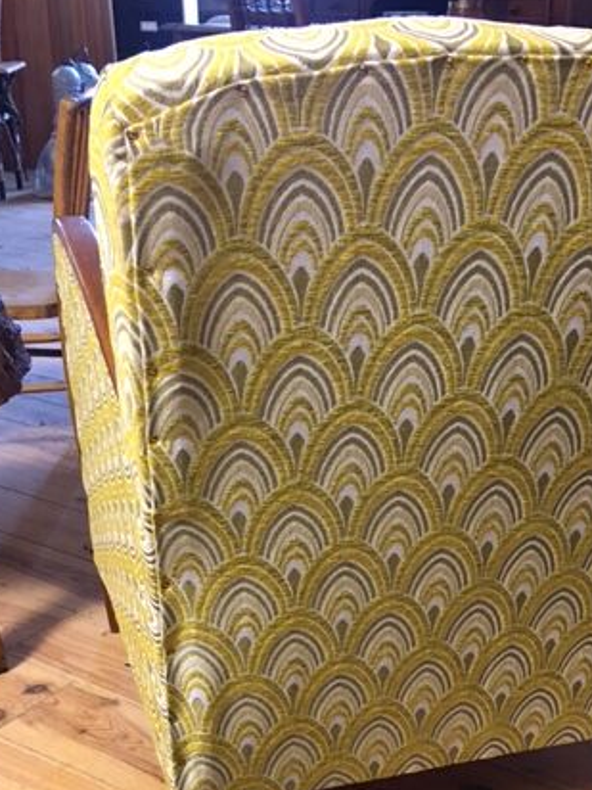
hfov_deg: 31.9
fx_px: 1026
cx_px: 400
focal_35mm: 45
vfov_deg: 40.9
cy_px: 592
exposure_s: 1/17
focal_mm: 4.15
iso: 100
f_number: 2.2
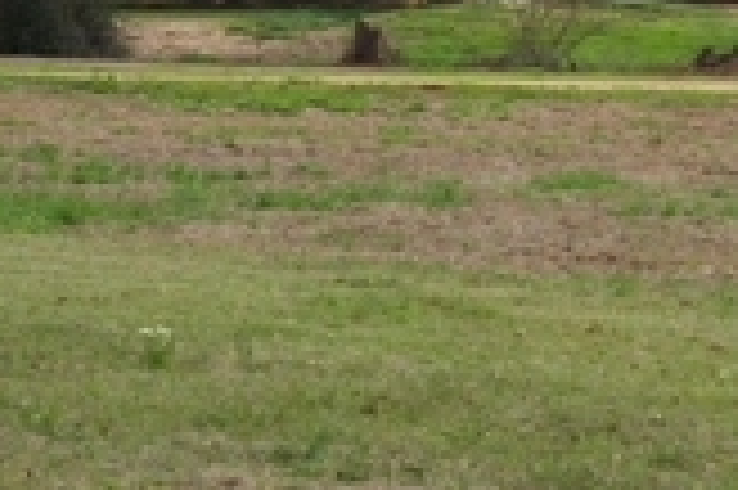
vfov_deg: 7.9
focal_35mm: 173
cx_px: 540
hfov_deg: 11.9
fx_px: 3543
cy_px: -45
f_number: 8
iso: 400
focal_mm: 63
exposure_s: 1/800
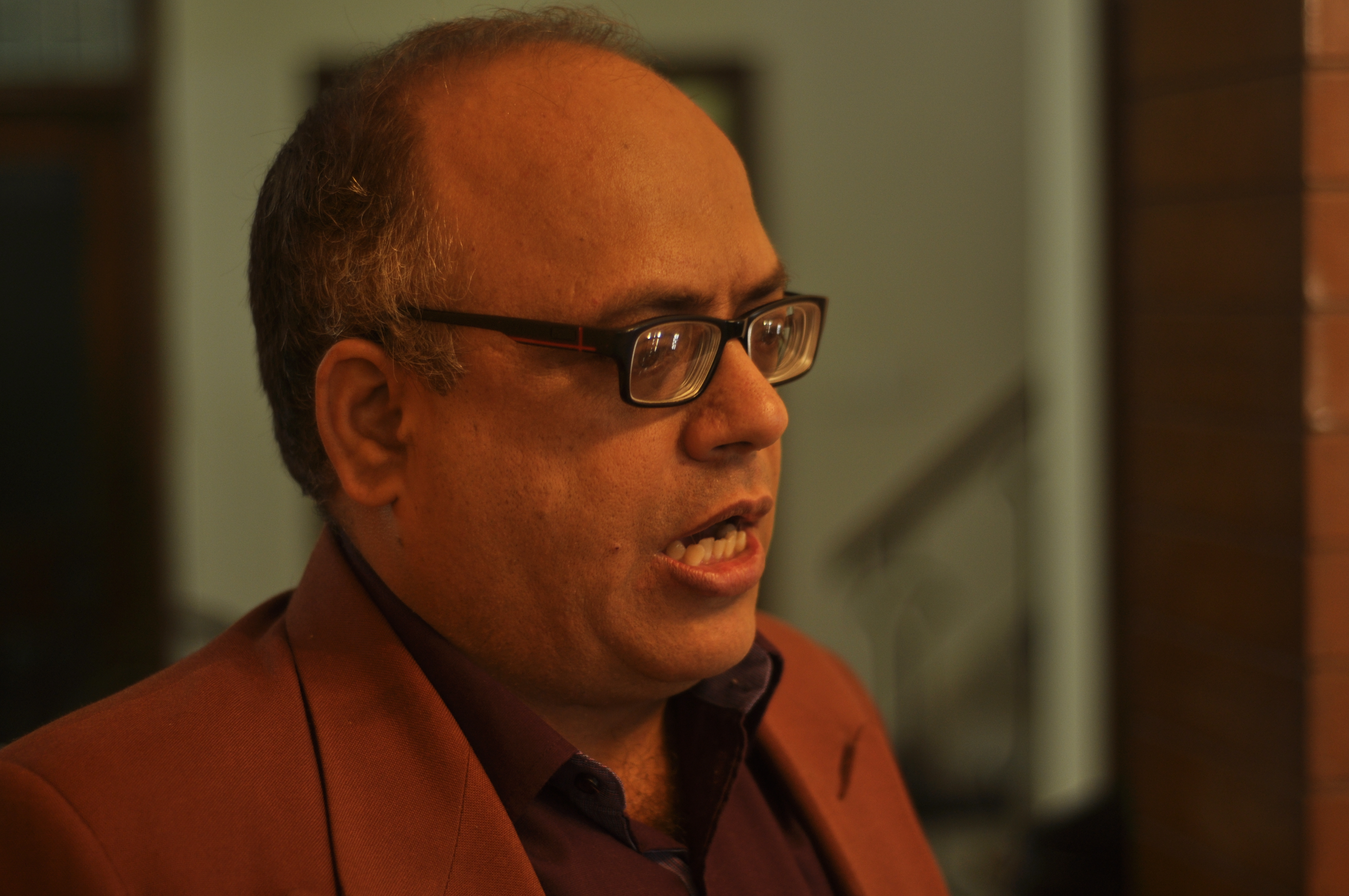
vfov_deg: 18.1
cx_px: 674
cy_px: 448
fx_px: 2807
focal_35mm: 75
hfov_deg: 27.0
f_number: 1.8
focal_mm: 50
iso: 200
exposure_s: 1/40
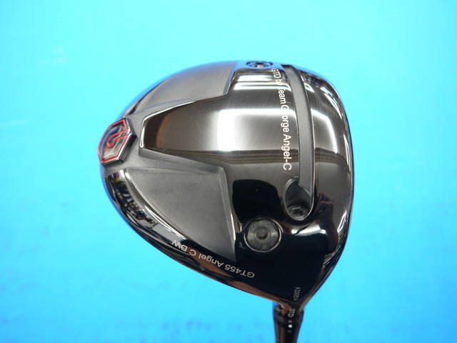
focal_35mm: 30
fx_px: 396
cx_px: 228
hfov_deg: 60.0
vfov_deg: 46.8
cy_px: 172
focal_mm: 15
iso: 400
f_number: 3.6
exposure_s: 1/60
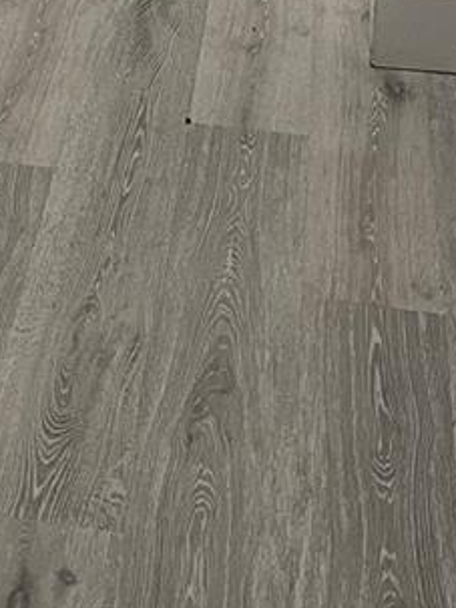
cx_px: 22
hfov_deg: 14.2
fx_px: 1810
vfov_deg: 15.7
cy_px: -556
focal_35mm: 103
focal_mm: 5.1
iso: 100
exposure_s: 1/60
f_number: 1.6
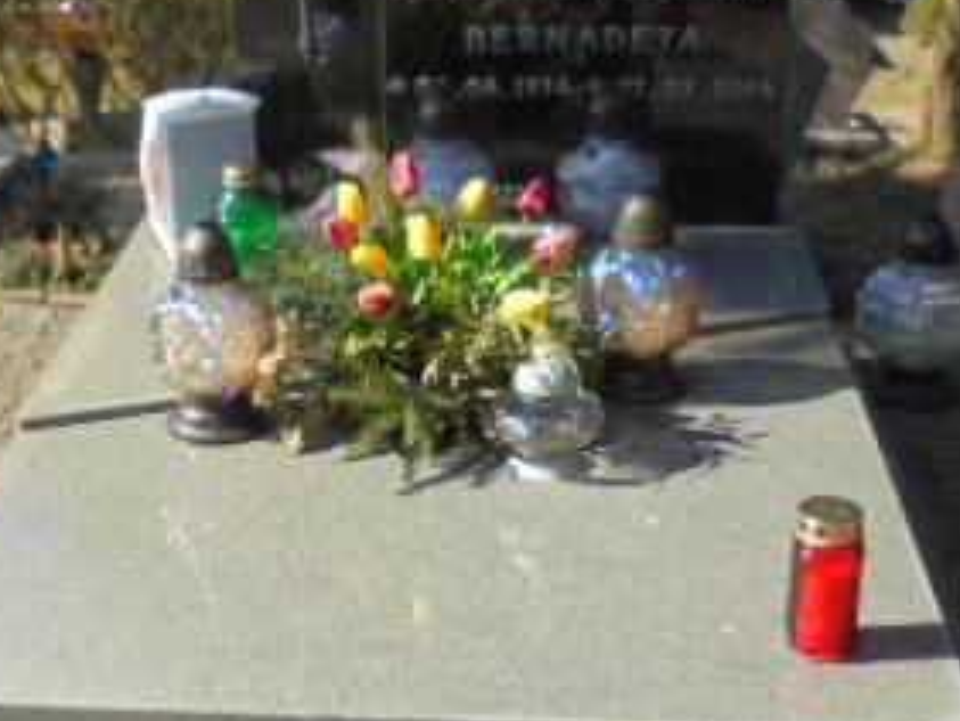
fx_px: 1831
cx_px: 331
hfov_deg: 29.2
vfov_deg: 22.2
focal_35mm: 66
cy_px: 441
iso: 100
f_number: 3.7
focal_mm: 5.3
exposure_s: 1/400
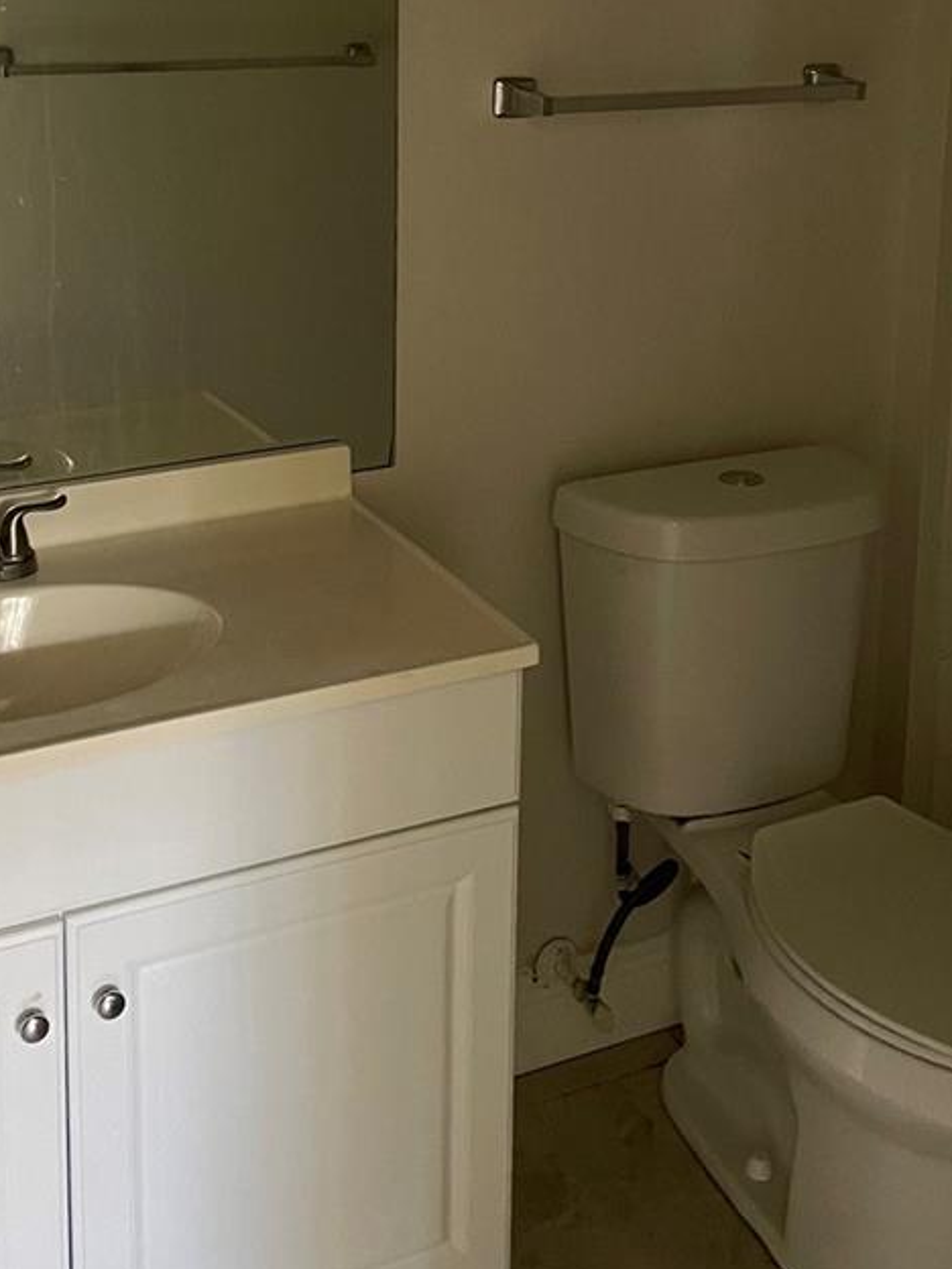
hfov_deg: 29.1
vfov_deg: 36.7
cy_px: 224
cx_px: 417
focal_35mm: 50
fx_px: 1833
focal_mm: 4.2
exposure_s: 1/30
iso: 640
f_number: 1.6
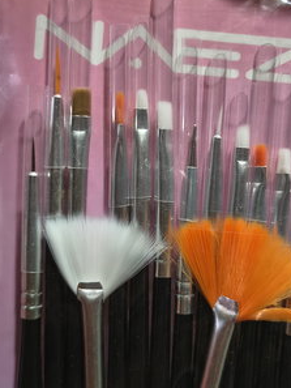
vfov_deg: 43.8
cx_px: 171
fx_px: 482
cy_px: 193
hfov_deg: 33.5
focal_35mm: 43
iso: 1245
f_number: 1.8
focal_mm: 5.56
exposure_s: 1/50
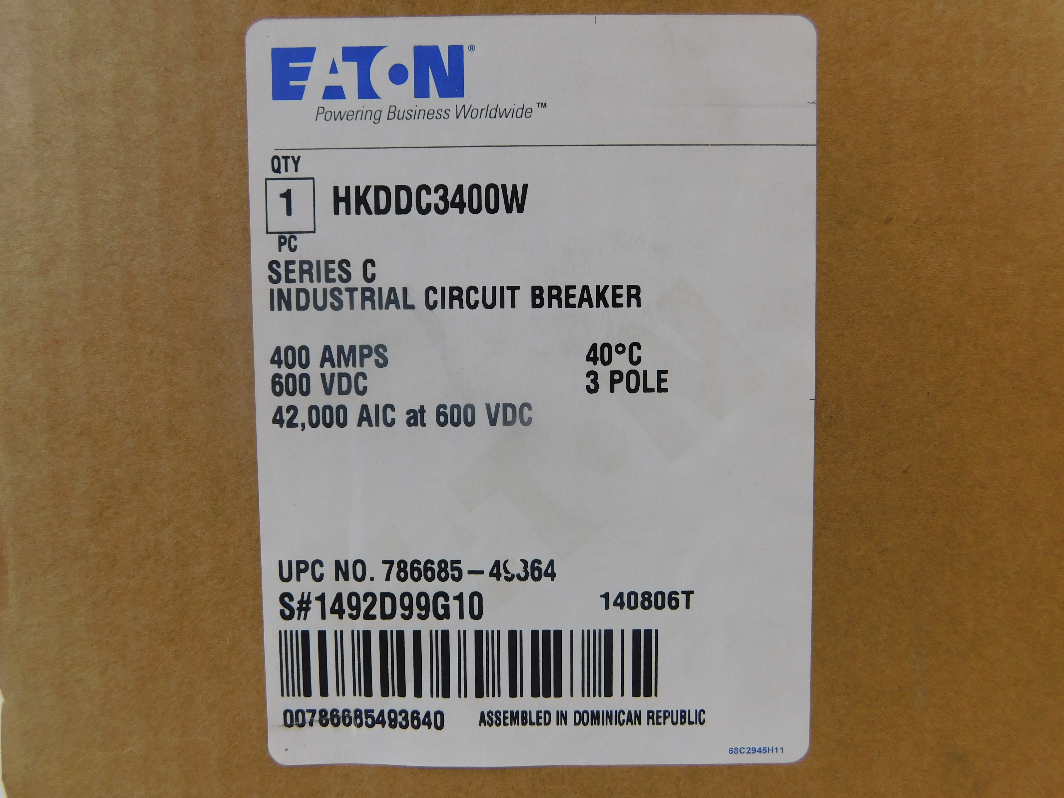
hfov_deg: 73.9
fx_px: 707
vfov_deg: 58.9
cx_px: 532
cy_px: 399
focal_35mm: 23
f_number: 3
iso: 125
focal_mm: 4
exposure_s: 1/40
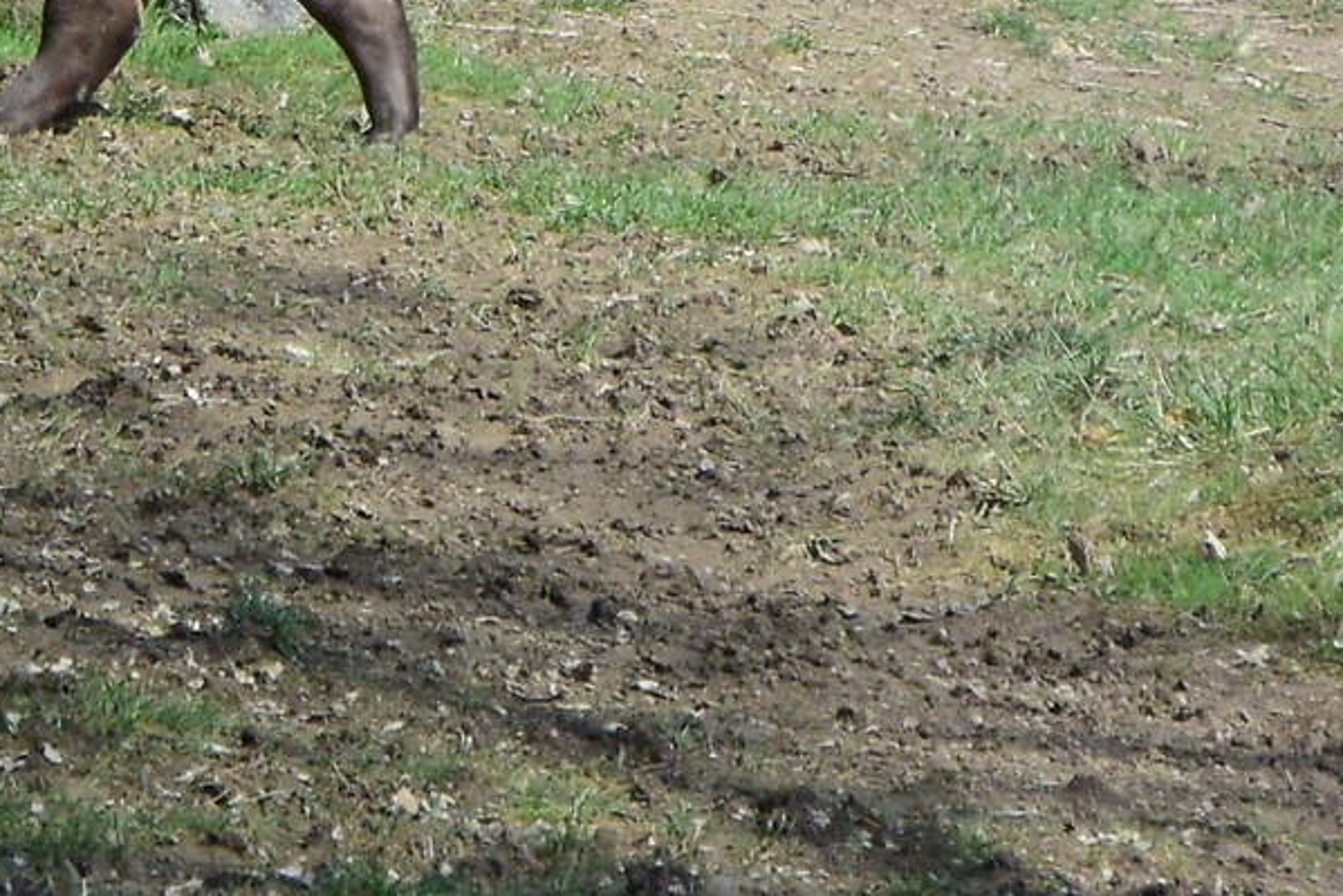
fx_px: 22580
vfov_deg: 2.3
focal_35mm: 605
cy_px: -857
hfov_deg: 3.4
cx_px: -101
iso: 200
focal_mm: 56.2
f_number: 5.6
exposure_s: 1/400
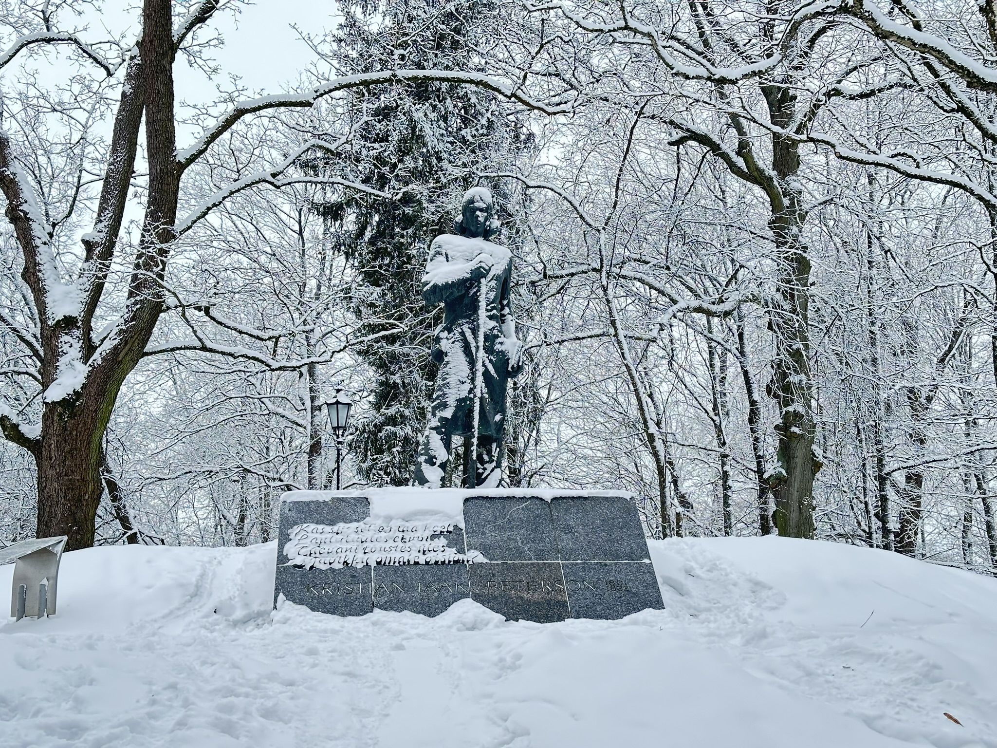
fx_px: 1382
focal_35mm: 48
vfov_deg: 30.3
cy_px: 374
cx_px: 498
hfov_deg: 39.7
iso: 80
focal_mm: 6.86
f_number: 1.78
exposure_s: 1/97
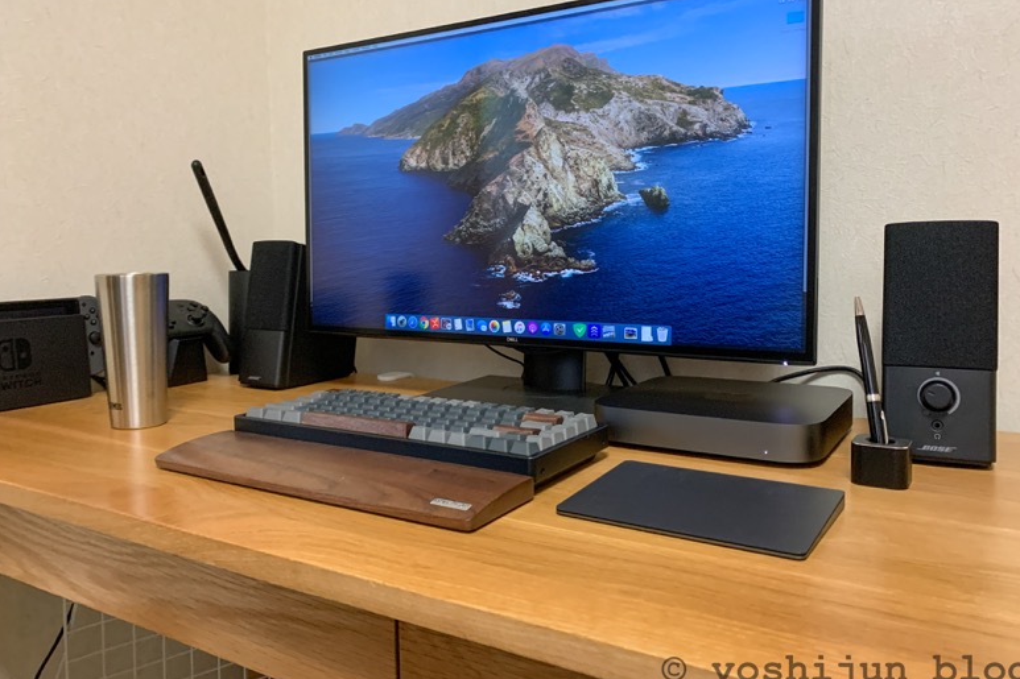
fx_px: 793
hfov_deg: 65.5
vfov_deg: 46.3
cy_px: 298
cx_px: 504
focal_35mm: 28
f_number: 1.8
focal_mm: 4.25
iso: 320
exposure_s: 1/60
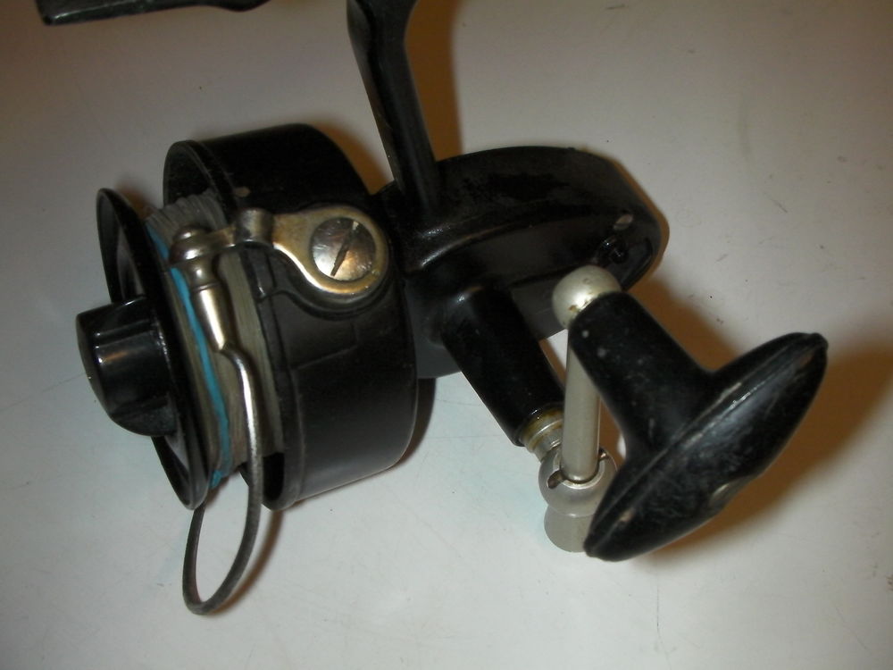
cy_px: 335
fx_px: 980
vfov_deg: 37.7
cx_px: 446
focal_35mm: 38
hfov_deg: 49.0
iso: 200
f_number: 5.6
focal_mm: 6.3
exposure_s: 1/30
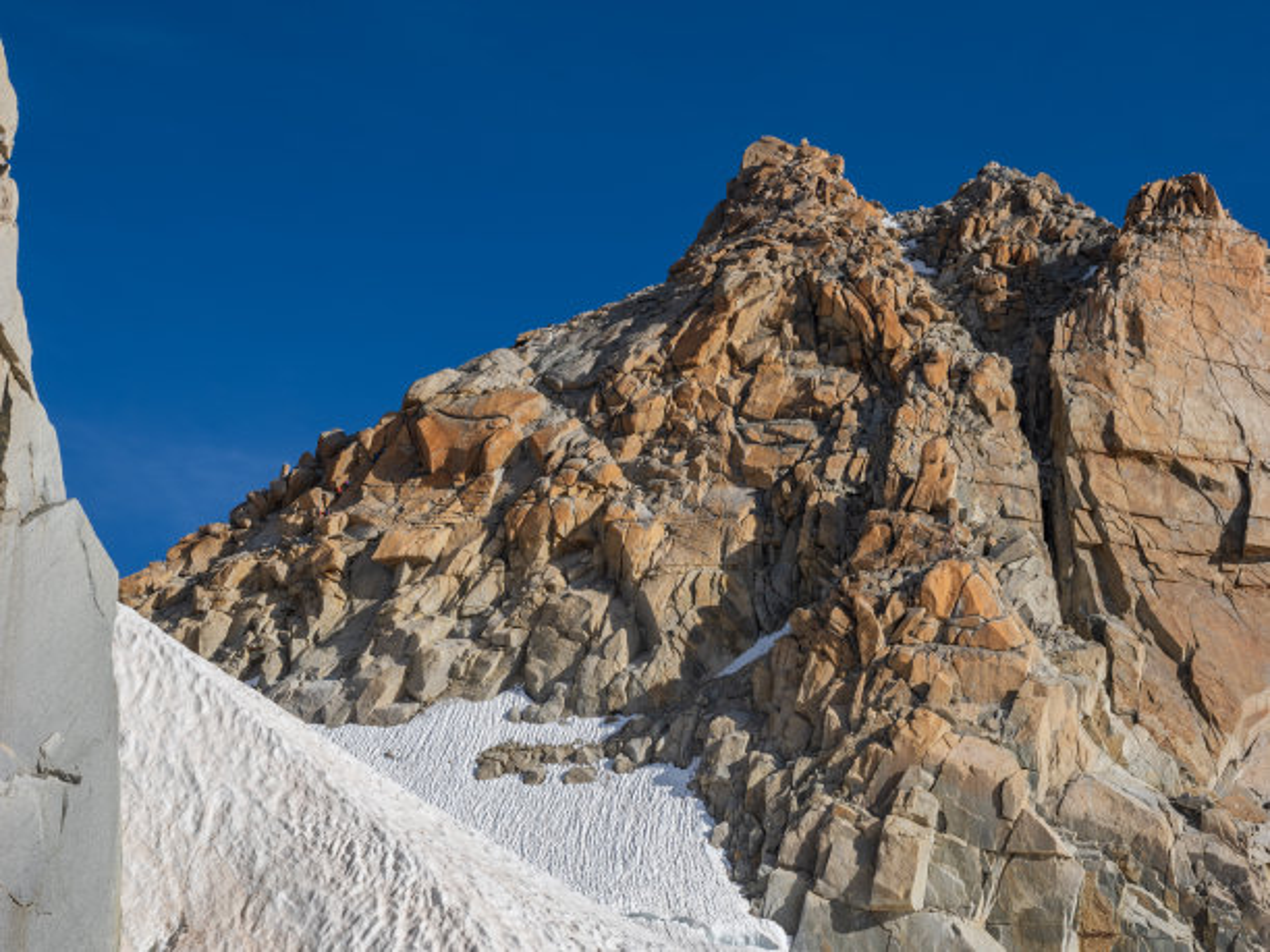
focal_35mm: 64
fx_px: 2348
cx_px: 635
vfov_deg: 22.9
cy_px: 476
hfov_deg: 30.3
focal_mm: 32
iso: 200
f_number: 9
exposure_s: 1/500
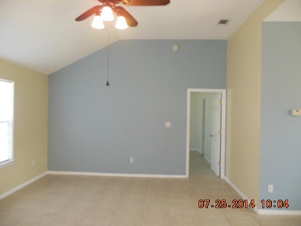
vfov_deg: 54.9
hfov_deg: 69.4
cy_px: 113
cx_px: 150
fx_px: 217
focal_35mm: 25
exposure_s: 1/25
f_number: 3.2
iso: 125
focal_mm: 4.5
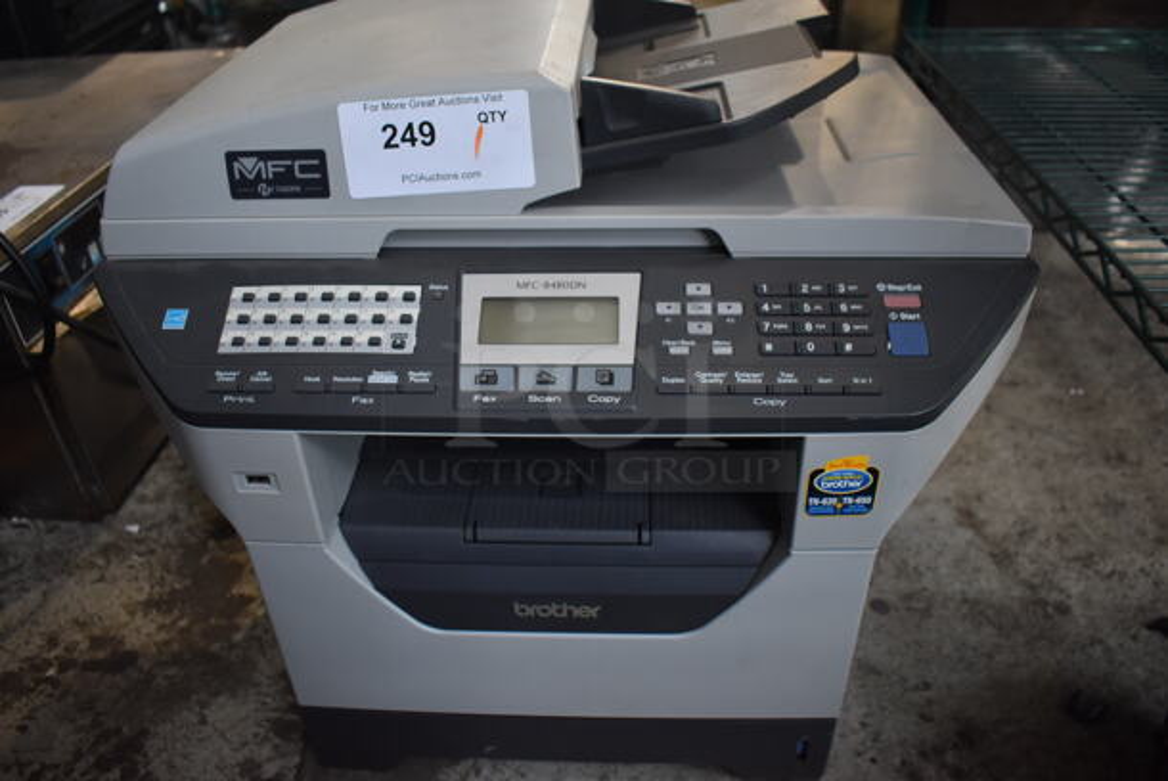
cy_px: 390
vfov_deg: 48.0
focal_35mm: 27
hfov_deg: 67.3
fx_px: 877
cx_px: 584
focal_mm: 18
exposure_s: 1/125
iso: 1400
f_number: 3.5
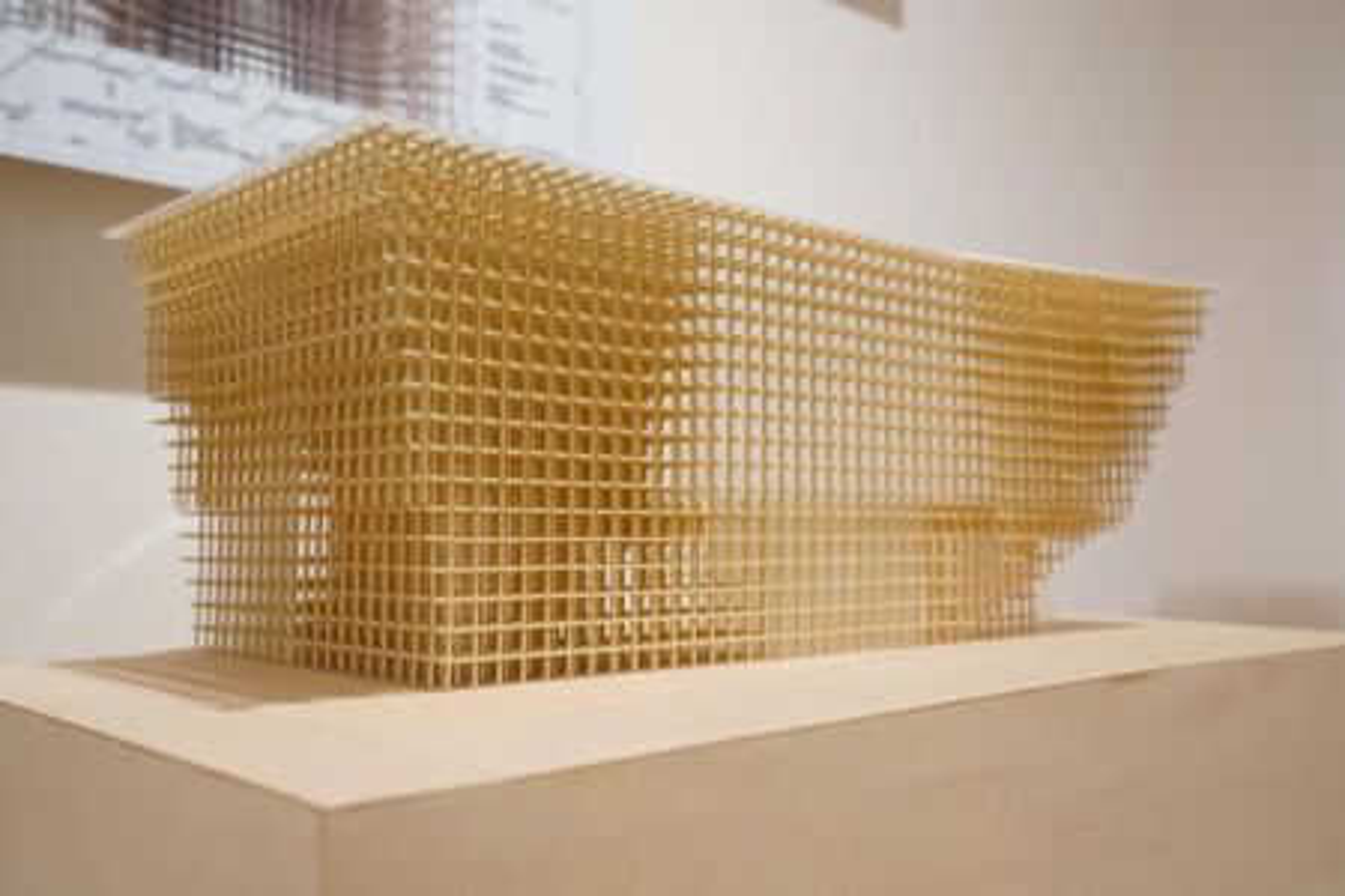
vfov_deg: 37.9
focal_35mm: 35
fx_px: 1308
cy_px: 448
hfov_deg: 54.4
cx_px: 672
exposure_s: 1/10
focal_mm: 35
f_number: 6.3
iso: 2500
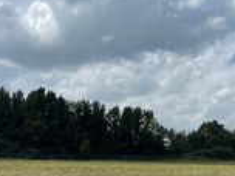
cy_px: 168
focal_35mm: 71
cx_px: 200
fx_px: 482
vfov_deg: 20.2
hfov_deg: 26.7
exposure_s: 1/6579
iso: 32
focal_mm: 5.1
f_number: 1.6
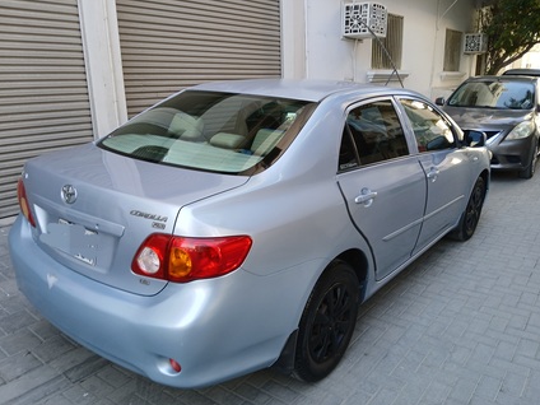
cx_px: 271
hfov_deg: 63.4
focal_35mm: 28
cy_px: 208
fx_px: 437
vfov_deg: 49.7
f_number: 1.8
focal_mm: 3.98
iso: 25
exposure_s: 1/50.3
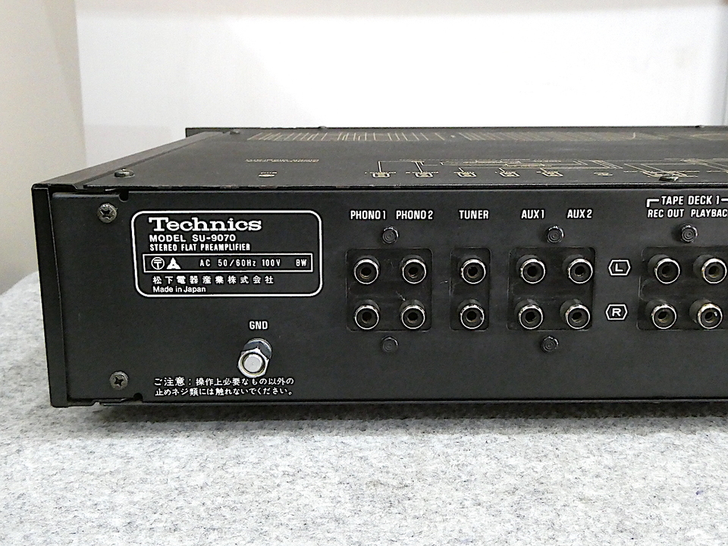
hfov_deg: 50.1
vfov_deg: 38.7
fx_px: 778
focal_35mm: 37
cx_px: 364
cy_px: 273
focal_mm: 6.7
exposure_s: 1/50
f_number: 5.6
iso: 1600
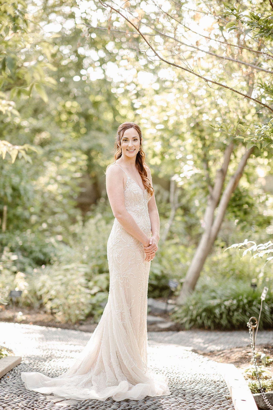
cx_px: 136
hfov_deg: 16.1
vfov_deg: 23.9
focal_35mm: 85
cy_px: 205
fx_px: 968
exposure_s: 1/320
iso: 250
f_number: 1.8
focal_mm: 85
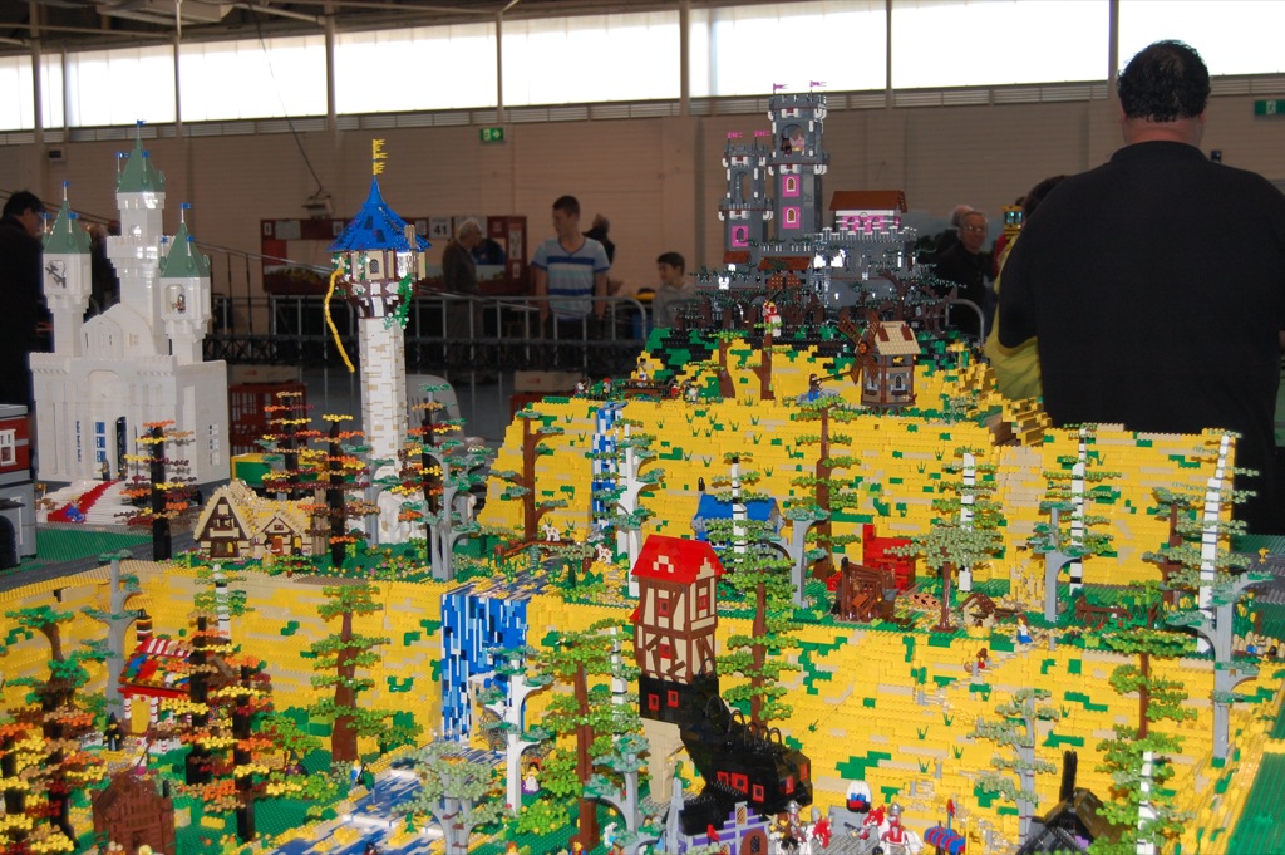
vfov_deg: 26.4
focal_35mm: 51
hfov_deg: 38.9
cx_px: 642
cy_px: 428
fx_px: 1819
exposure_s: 1/60
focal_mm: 34
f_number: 4.5
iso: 400
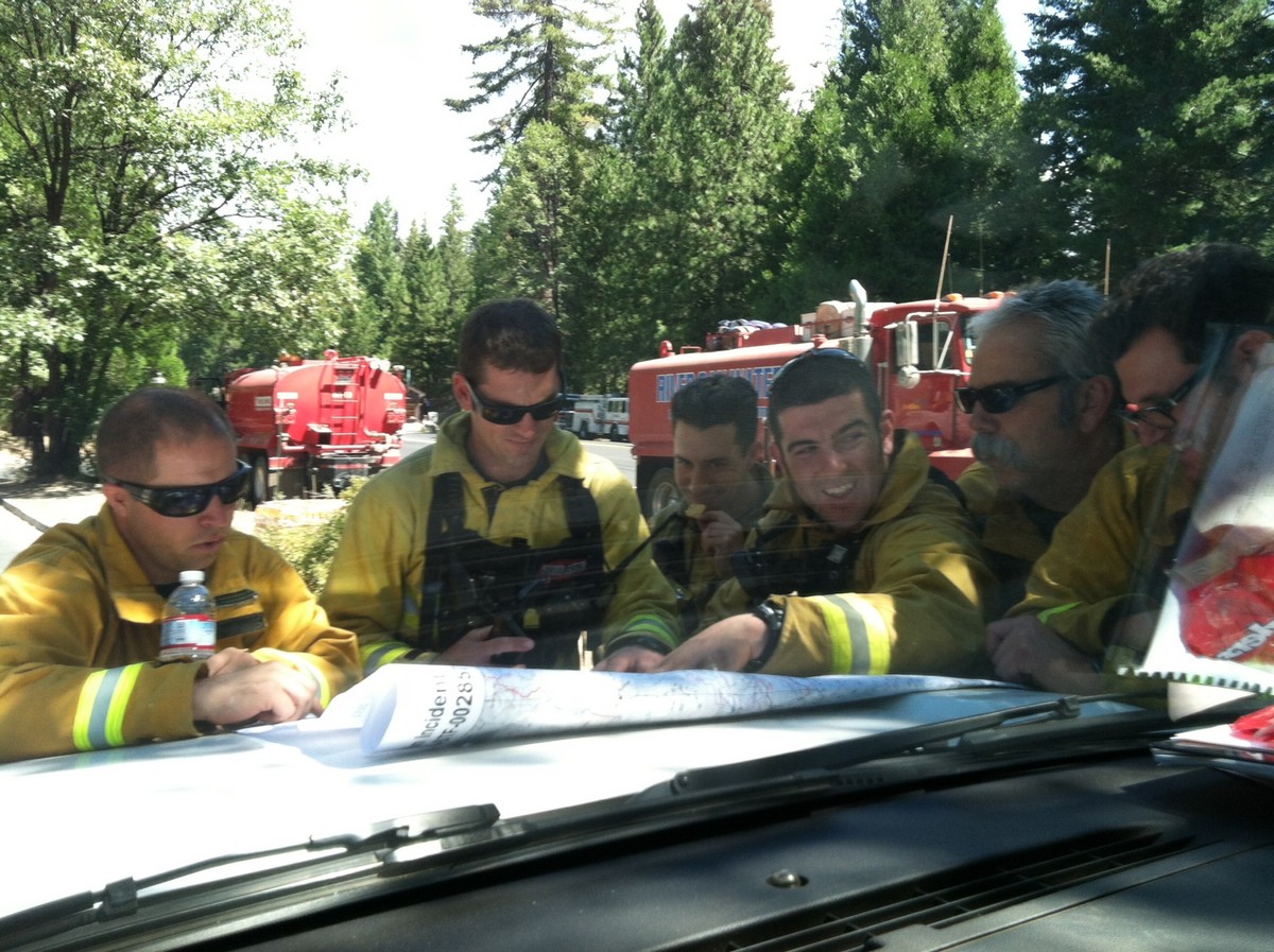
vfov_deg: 40.6
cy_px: 476
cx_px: 637
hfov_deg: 52.7
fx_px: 1287
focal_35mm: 35
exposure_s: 1/194
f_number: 2.8
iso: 80
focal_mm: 3.85
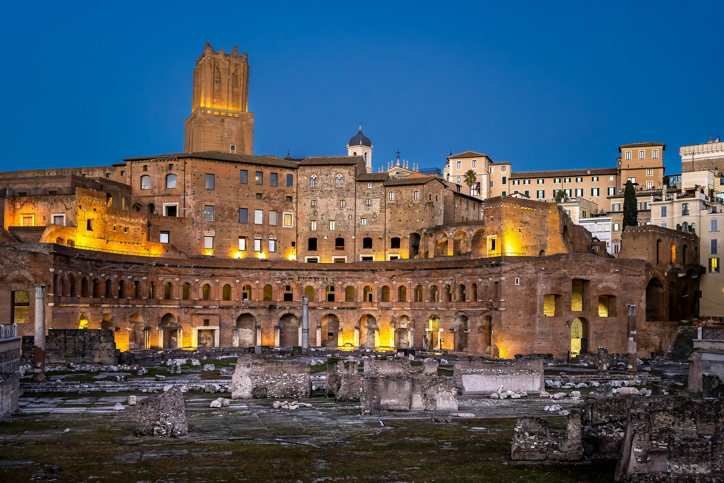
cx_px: 362
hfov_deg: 51.9
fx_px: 744
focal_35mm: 37
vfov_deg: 36.0
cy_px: 242
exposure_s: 1/40
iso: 1250
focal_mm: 37
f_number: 4
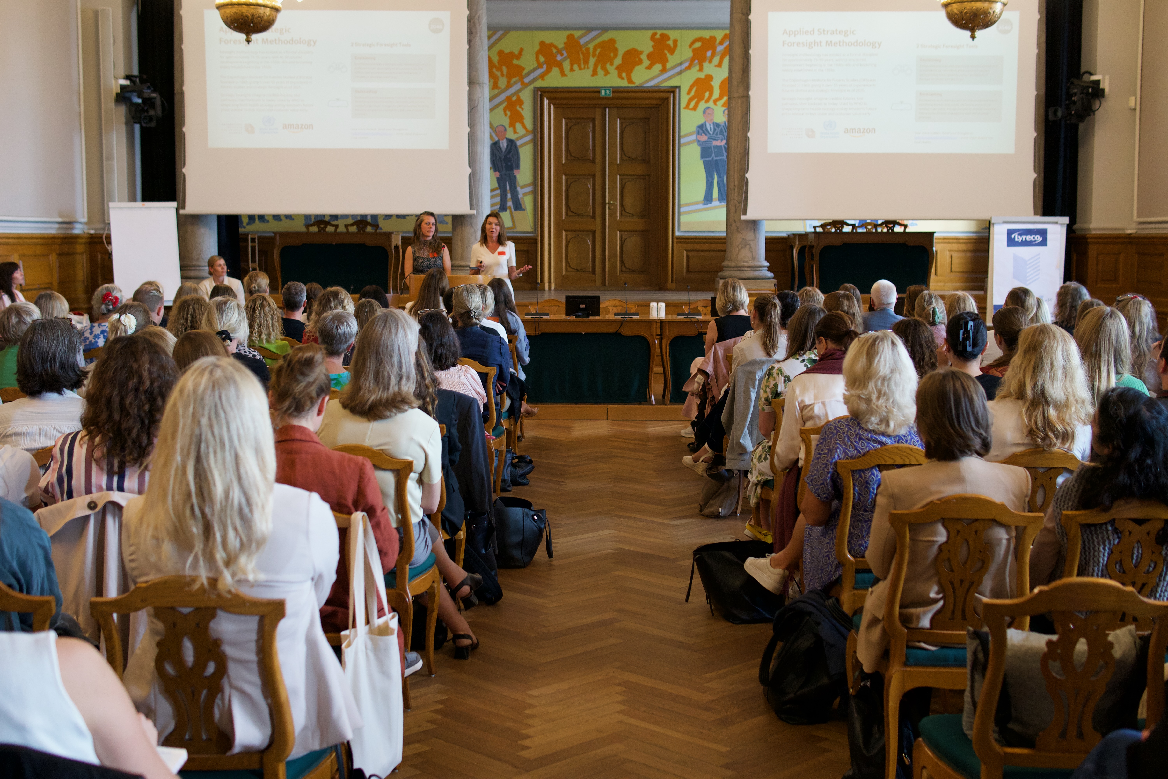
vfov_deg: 29.9
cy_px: 390
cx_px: 584
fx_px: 1460
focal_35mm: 45
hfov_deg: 43.6
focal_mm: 30
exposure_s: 1/160
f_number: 2.5
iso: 1600
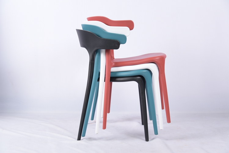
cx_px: 114
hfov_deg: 41.1
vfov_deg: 28.1
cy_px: 76
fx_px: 305
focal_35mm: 48
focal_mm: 48
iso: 125
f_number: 4.2
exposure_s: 1/8
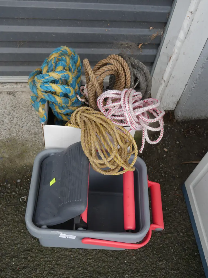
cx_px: 104
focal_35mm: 40
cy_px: 139
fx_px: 320
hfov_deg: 36.0
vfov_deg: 46.8
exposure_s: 1/100
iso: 200
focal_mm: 20
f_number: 4.4
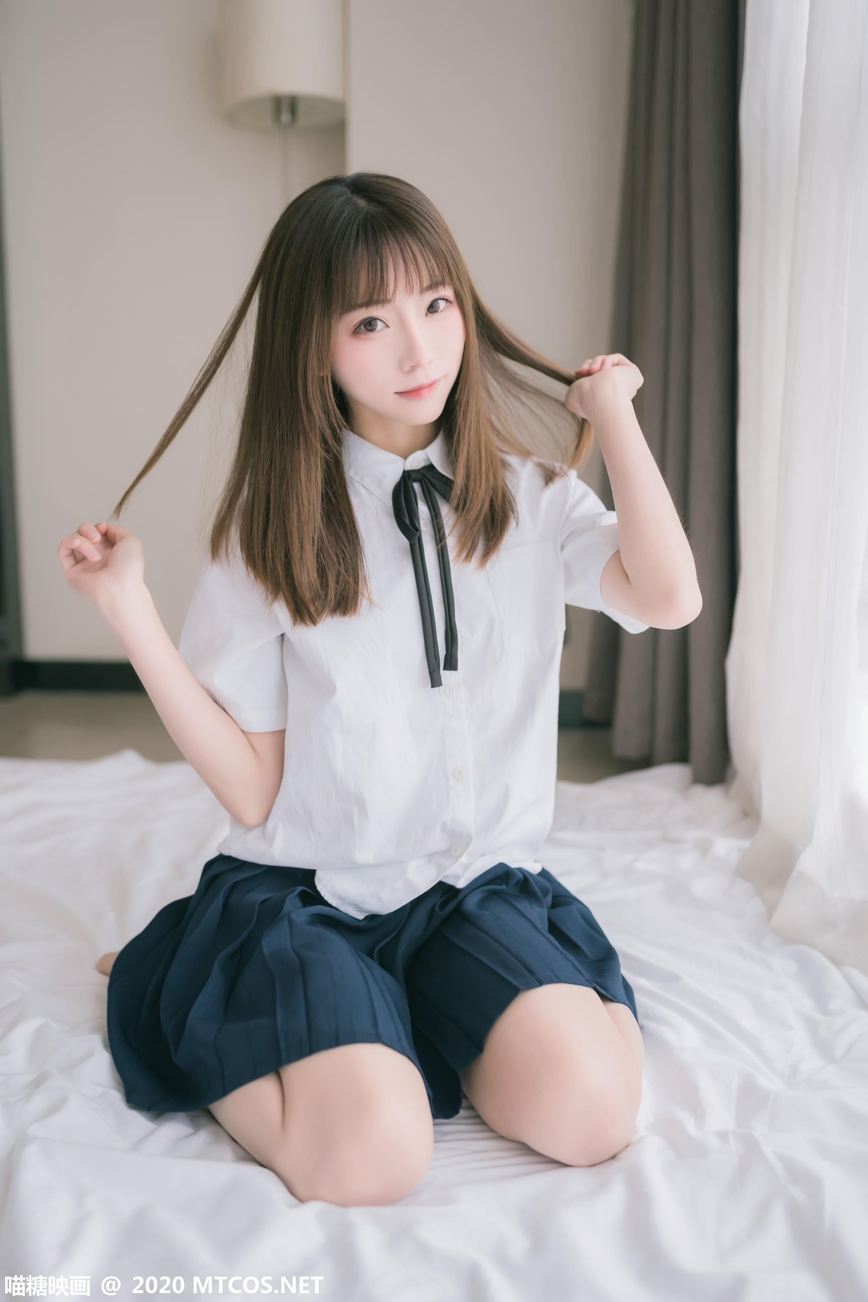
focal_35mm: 35
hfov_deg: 37.9
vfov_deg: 54.4
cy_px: 651
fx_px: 1266
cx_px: 434
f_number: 1.8
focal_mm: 35
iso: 500
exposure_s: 1/160
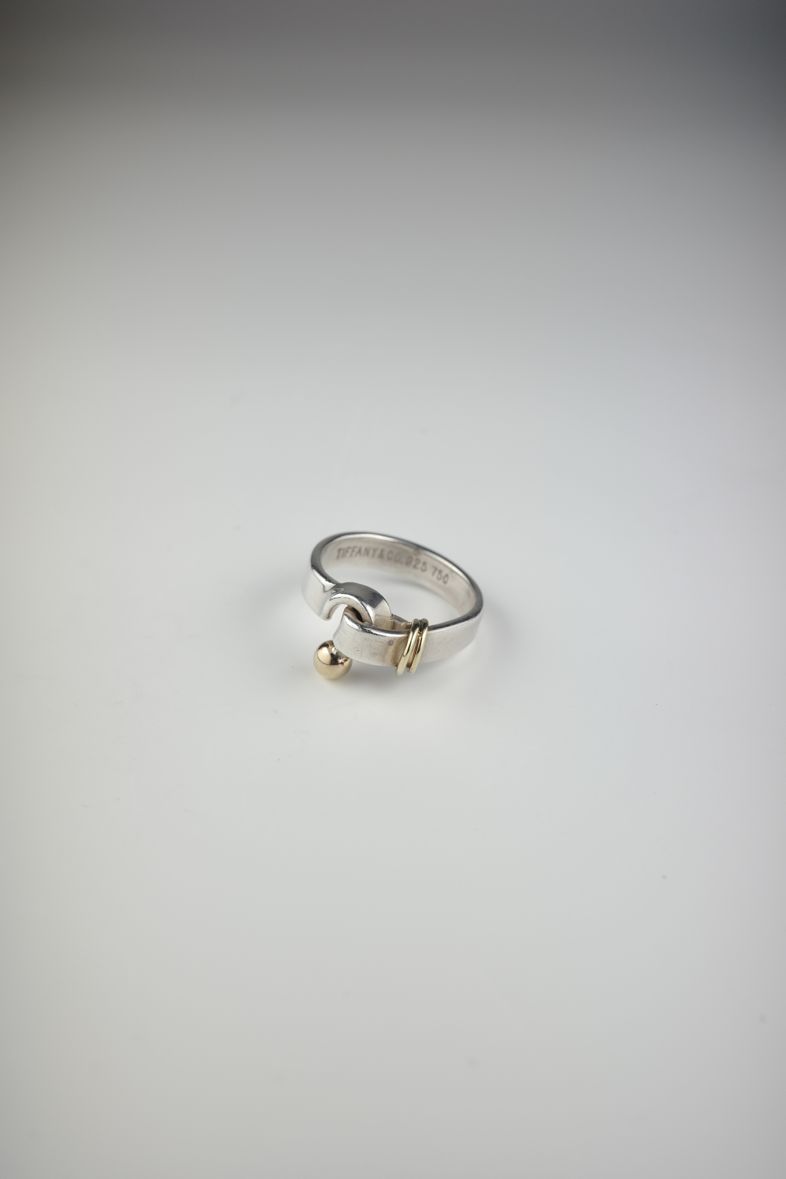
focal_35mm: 40
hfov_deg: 33.4
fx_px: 1310
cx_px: 393
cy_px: 590
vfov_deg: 48.5
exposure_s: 1/50
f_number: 6.3
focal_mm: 26
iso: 100
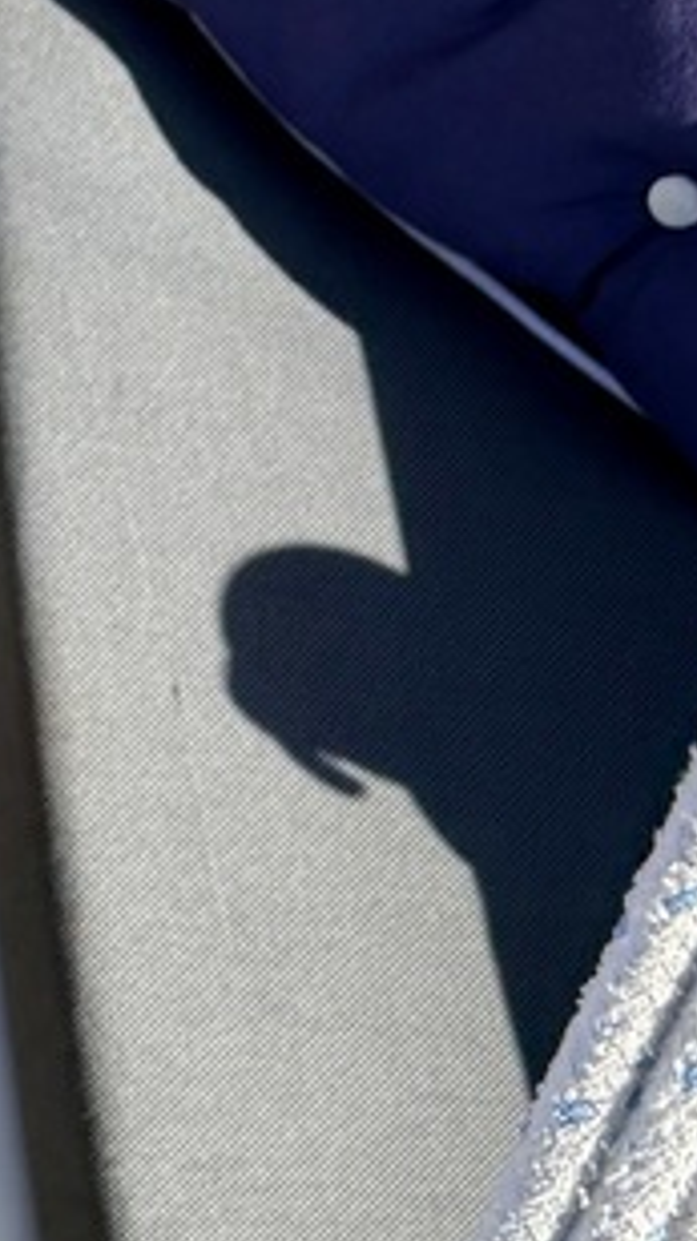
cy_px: 1527
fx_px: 3355
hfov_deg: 9.7
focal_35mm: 102
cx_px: -1233
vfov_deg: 19.6
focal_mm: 6.76
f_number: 1.78
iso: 100
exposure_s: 1/2169
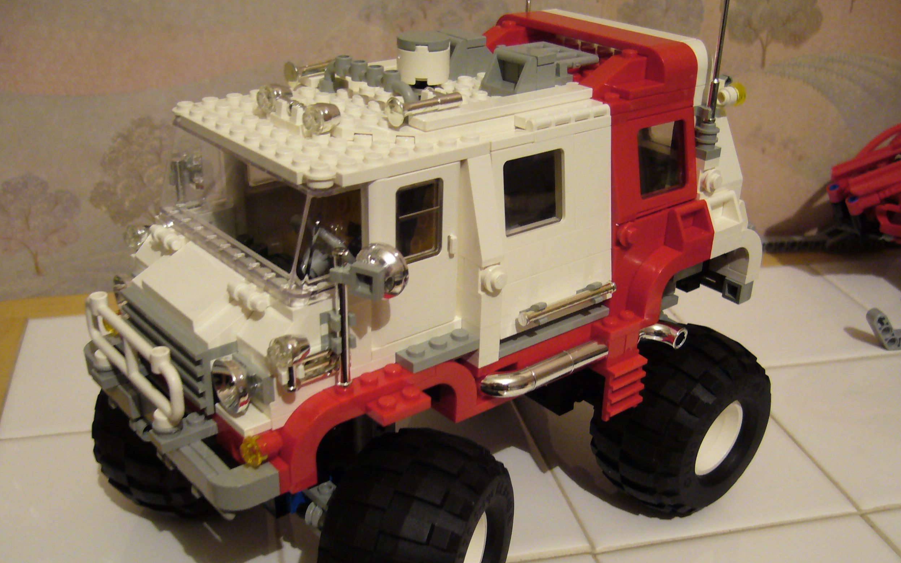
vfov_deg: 33.5
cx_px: 450
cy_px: 344
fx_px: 933
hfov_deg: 51.5
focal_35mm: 38
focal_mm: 5.8
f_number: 2.8
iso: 200
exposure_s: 1/5
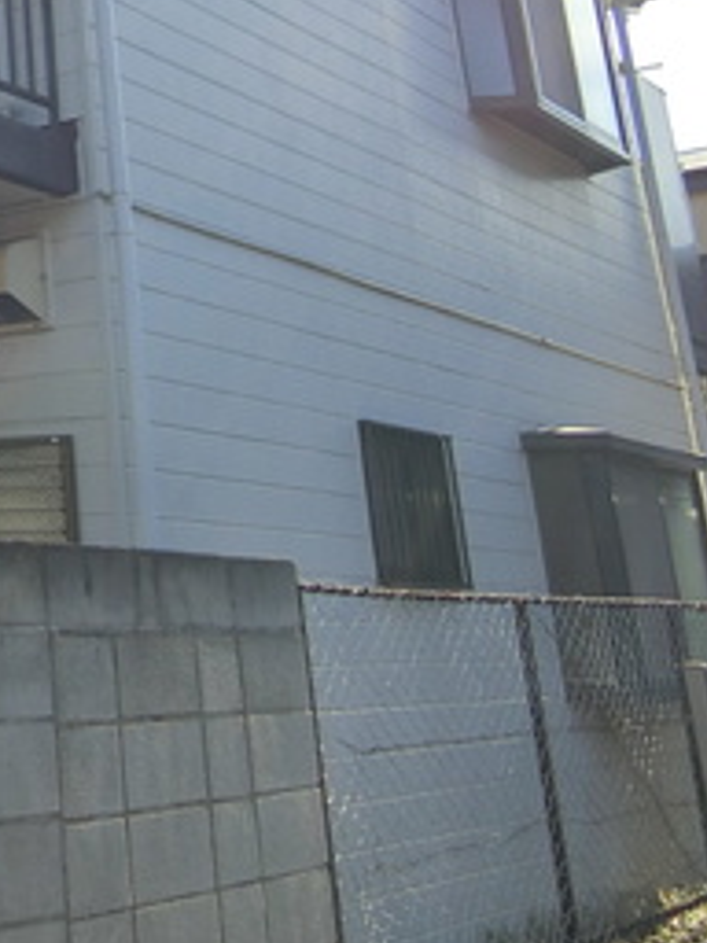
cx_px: -412
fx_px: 1416
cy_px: 90
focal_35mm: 52
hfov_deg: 22.1
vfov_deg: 34.7
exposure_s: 1/200
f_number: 6.9
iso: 80
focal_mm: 4.06
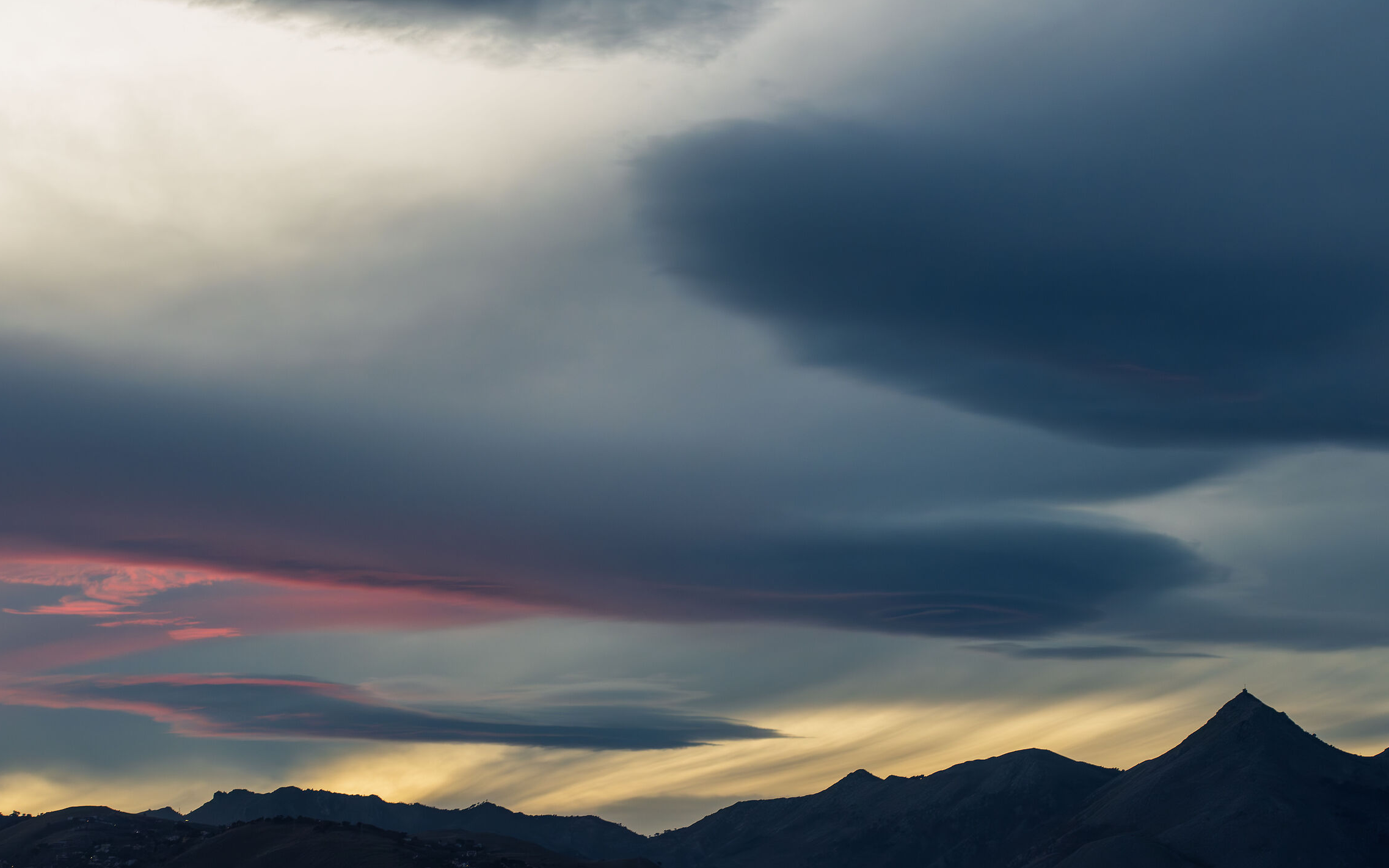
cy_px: 477
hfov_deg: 18.4
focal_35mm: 113
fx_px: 4277
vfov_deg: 11.6
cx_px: 691
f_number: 6.3
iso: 1800
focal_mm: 105
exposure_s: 1/80
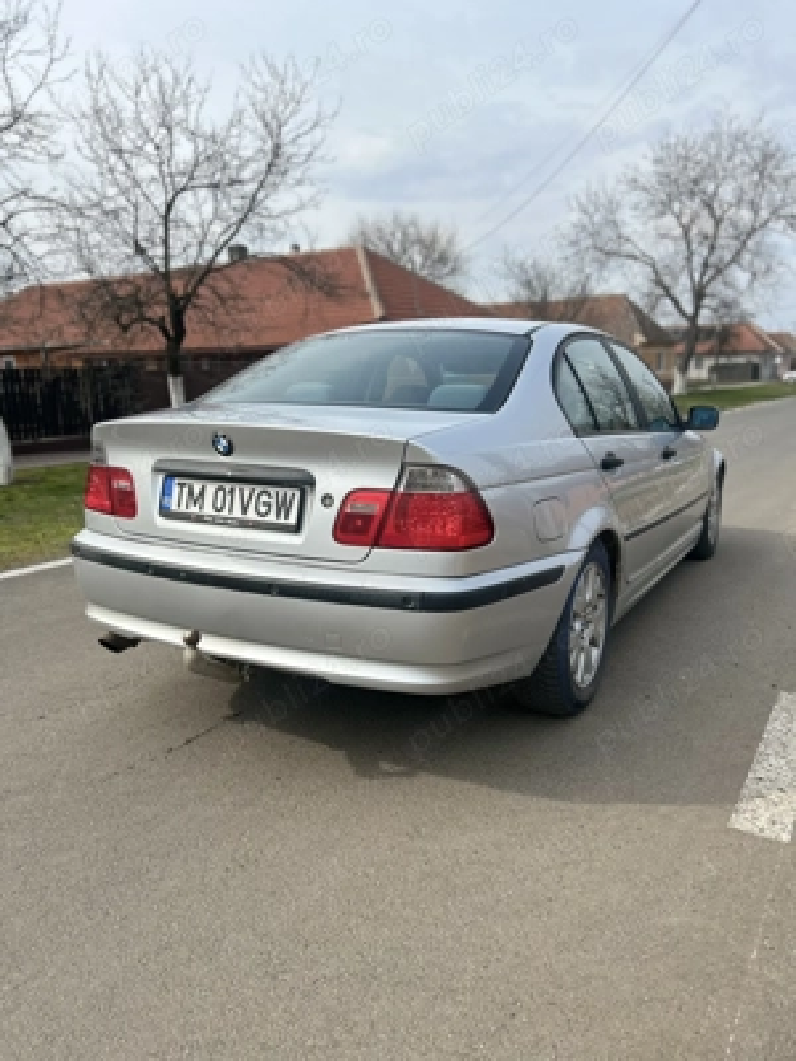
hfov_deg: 53.1
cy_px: 530
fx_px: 797
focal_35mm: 26
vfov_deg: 67.3
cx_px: 398
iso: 50
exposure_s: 1/3831
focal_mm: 5.7
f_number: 1.5
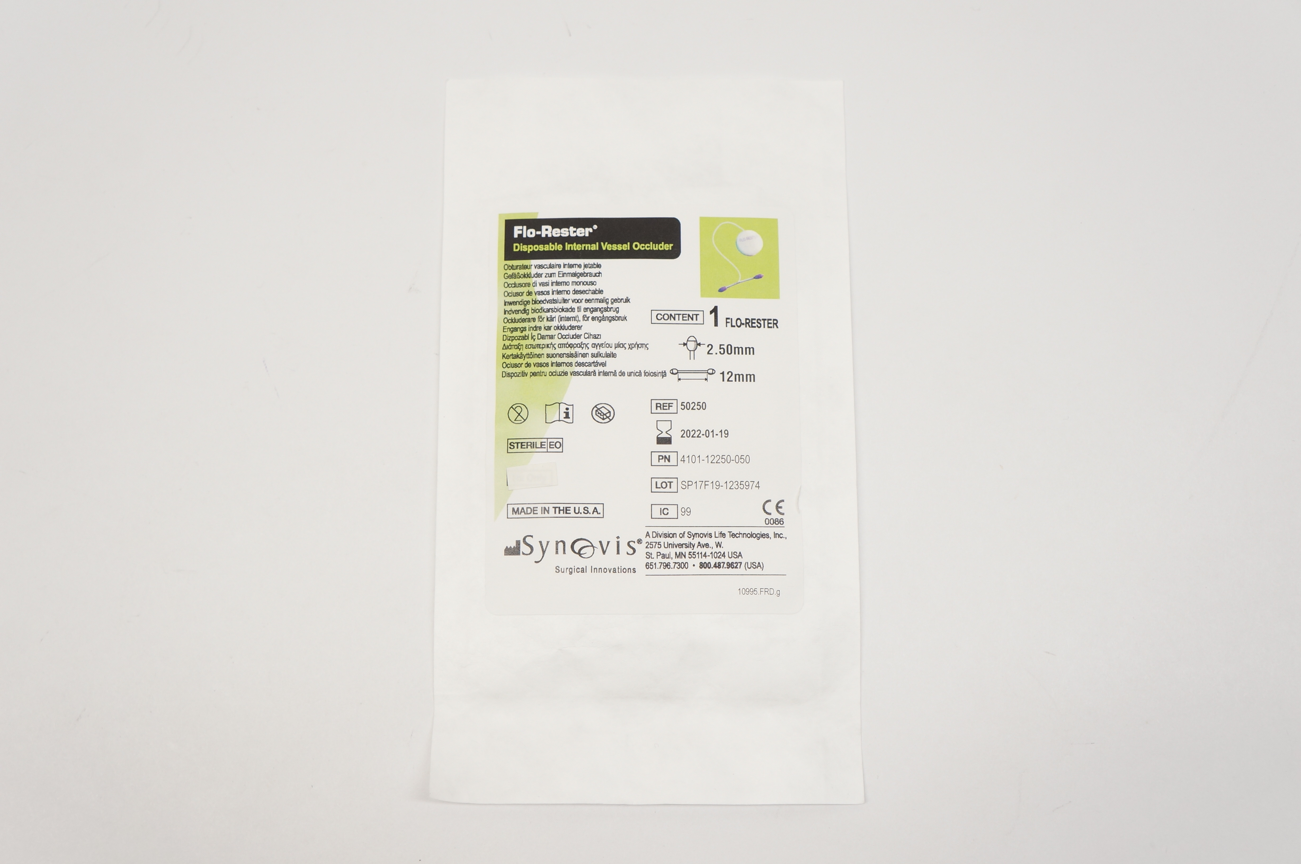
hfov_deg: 48.0
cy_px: 432
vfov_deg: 32.9
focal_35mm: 40
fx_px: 1462
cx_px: 650
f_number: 5.6
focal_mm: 27
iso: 400
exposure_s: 1/100
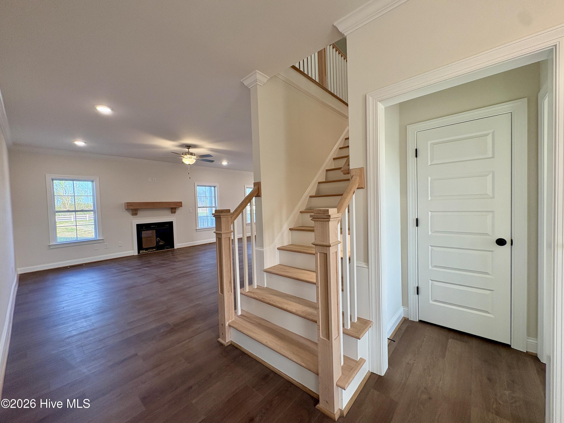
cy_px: 212
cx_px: 282
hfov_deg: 102.1
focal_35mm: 14
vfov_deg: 85.7
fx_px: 228
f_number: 2.2
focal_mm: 2.22
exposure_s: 1/120
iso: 160
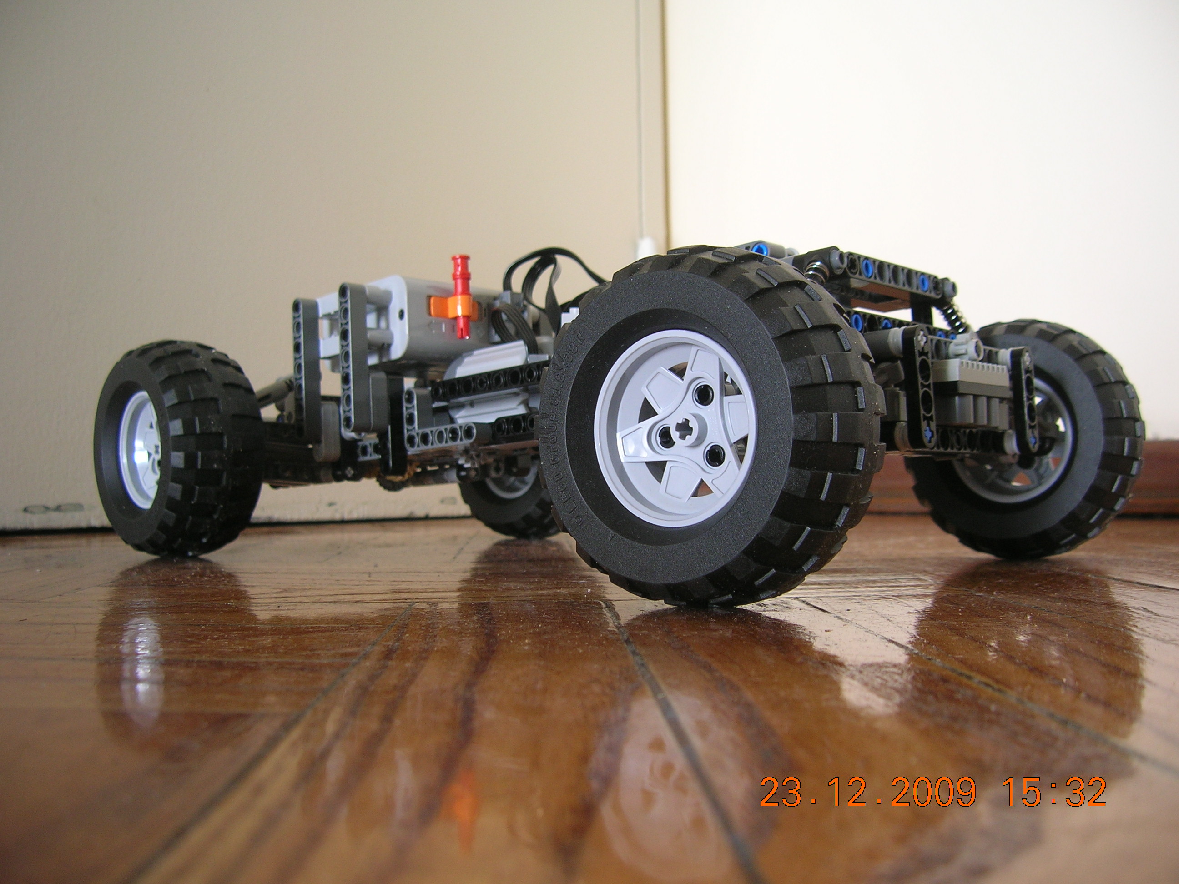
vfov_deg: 41.8
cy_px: 442
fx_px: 1158
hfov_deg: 54.0
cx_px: 590
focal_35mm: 34
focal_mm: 5.7
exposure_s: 1/3.9
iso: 56
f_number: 2.9
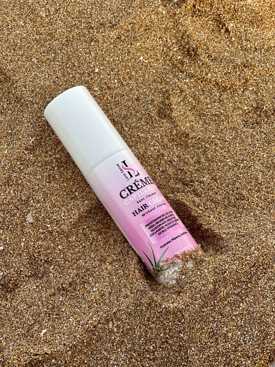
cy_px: 184
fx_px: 816
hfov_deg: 19.1
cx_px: 138
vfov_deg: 25.3
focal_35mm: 77
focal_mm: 9
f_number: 2.8
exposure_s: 1/121
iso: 32
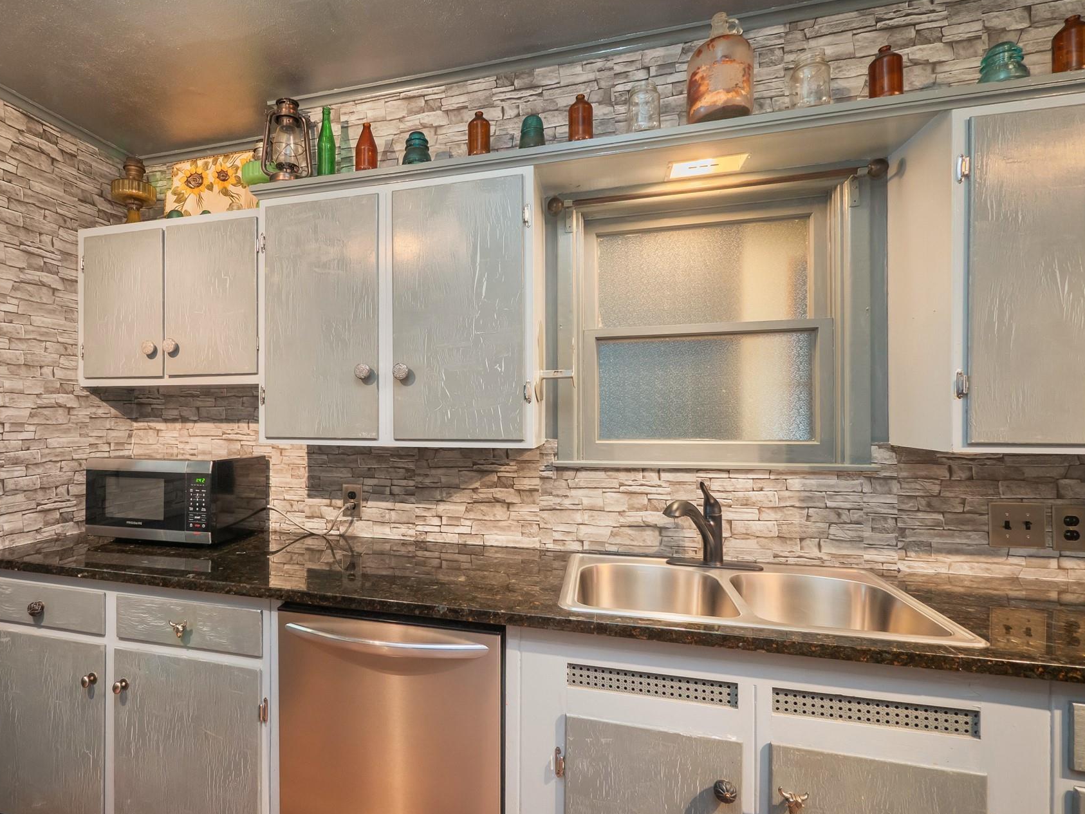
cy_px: 406
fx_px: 533
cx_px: 433
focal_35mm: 17
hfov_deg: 89.9
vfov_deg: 74.7
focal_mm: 7
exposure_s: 1/2
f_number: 4.5
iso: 500
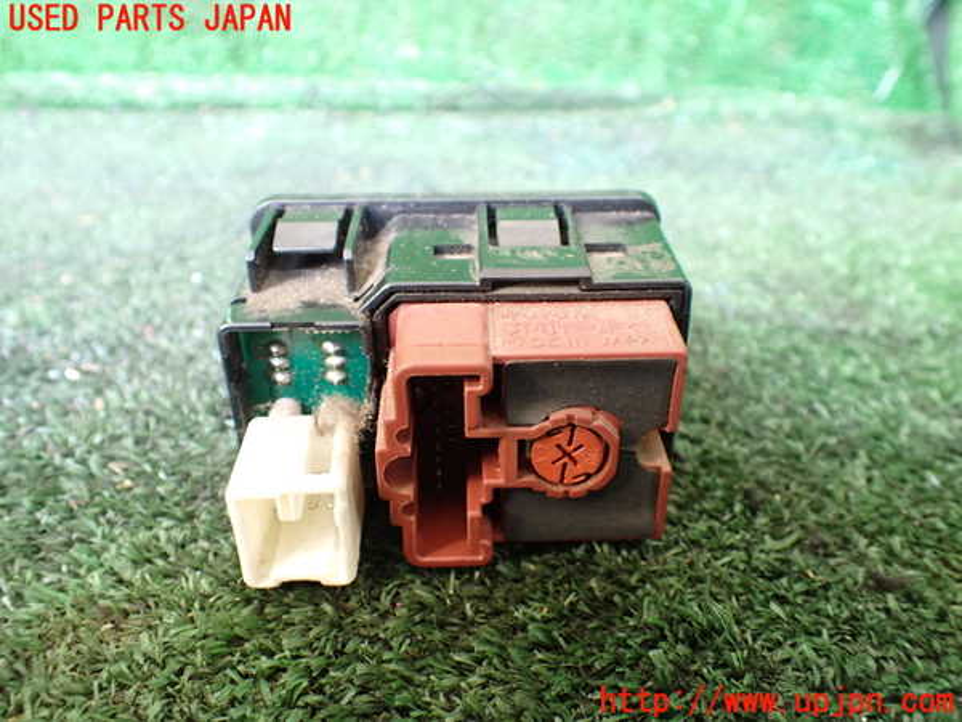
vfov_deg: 46.8
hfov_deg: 60.0
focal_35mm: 30
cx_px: 481
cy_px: 361
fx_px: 834
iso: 800
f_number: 2.3
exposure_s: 1/50
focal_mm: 5.4
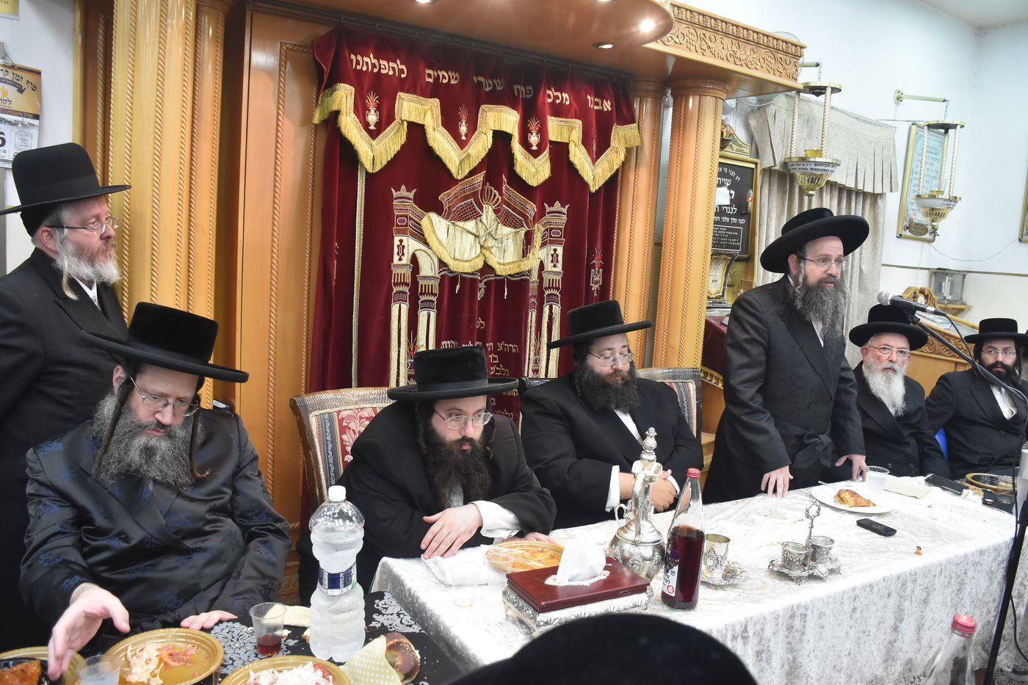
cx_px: 514
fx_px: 771
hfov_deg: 67.4
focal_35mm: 27
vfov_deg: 47.9
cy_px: 342
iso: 1600
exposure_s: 1/60
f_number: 5.6
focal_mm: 18
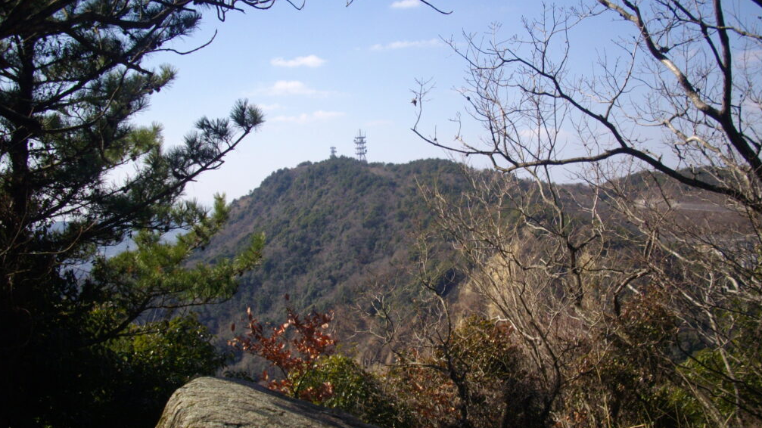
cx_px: 383
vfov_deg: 29.0
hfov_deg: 49.4
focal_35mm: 41
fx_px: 828
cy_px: 213
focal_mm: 6.2
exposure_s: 1/400
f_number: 5.6
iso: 100
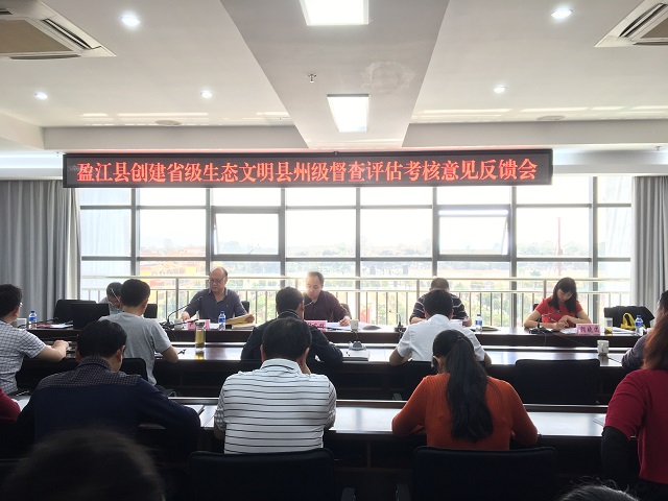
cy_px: 250
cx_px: 334
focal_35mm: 29
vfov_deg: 48.2
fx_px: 560
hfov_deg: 61.7
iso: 32
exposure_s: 1/33
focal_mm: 4.15
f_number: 2.2
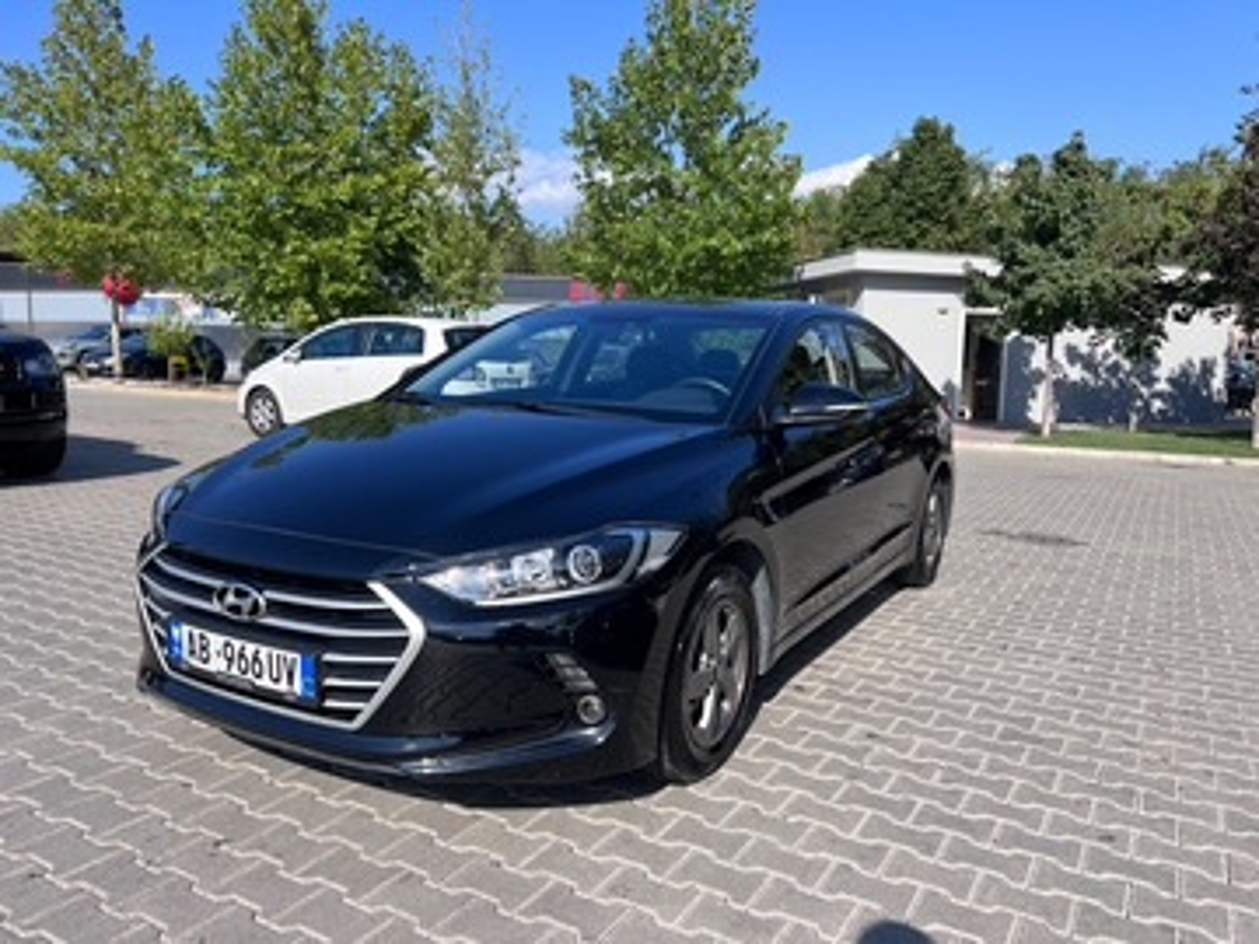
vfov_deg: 53.1
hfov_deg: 67.3
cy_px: 472
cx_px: 630
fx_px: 946
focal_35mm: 26
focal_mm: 5.7
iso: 50
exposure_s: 1/2915
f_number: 1.5
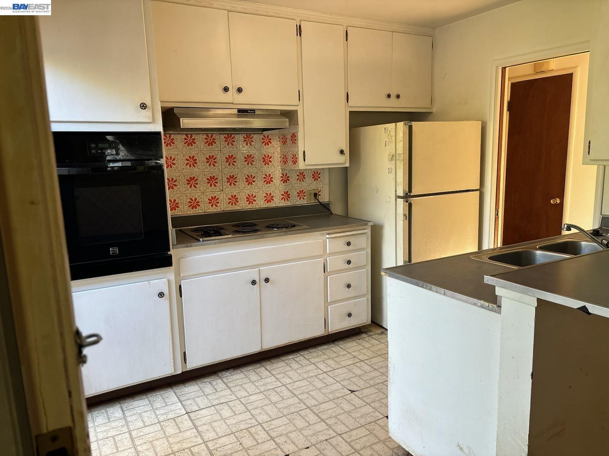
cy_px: 228
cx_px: 304
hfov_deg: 67.3
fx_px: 457
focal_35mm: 26
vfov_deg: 53.1
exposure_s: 1/120
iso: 125
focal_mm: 5.96
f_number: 1.6
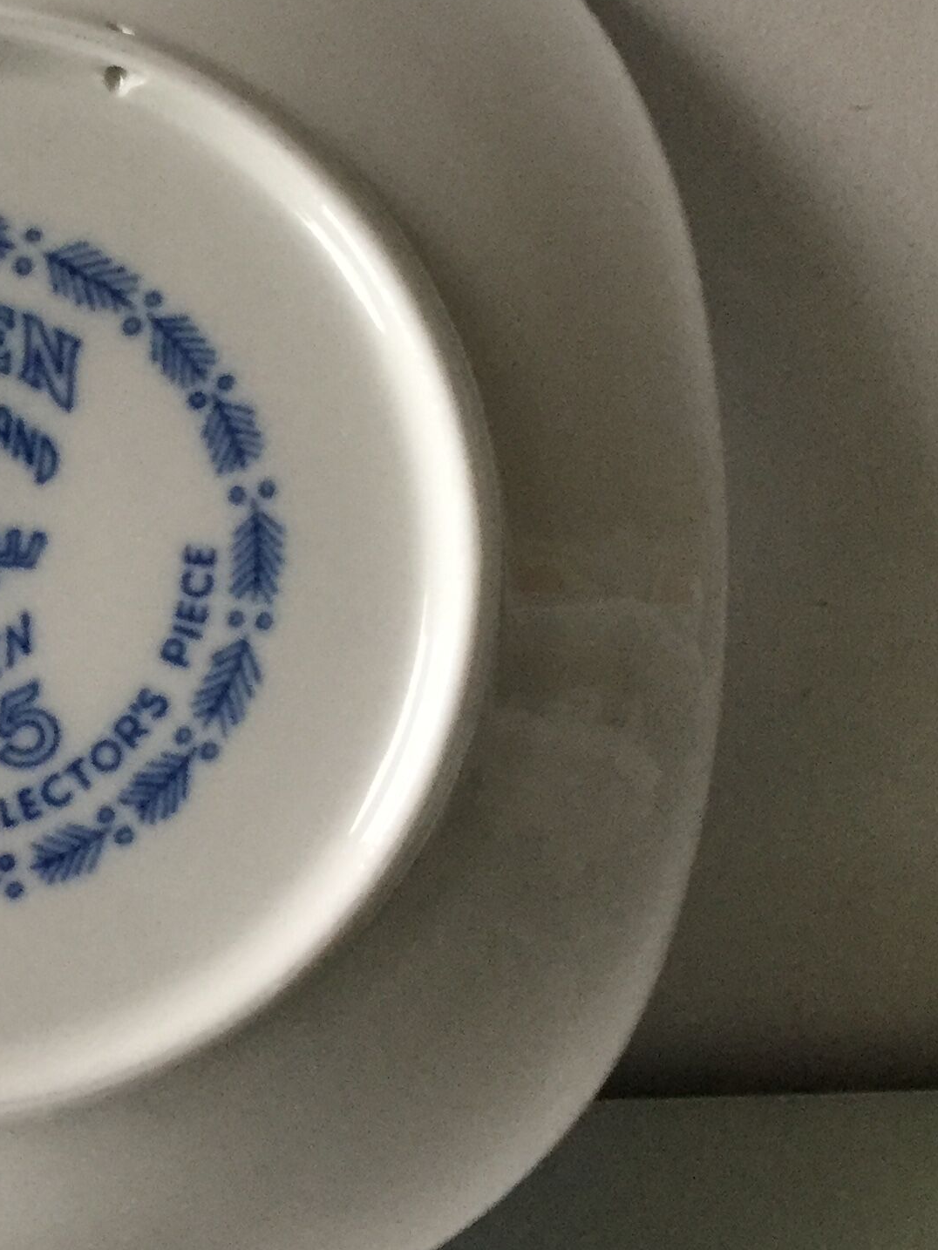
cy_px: 434
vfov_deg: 29.2
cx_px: -58
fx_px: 2384
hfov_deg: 21.3
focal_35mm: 66
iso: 200
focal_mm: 4.15
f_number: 2.2
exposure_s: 1/33
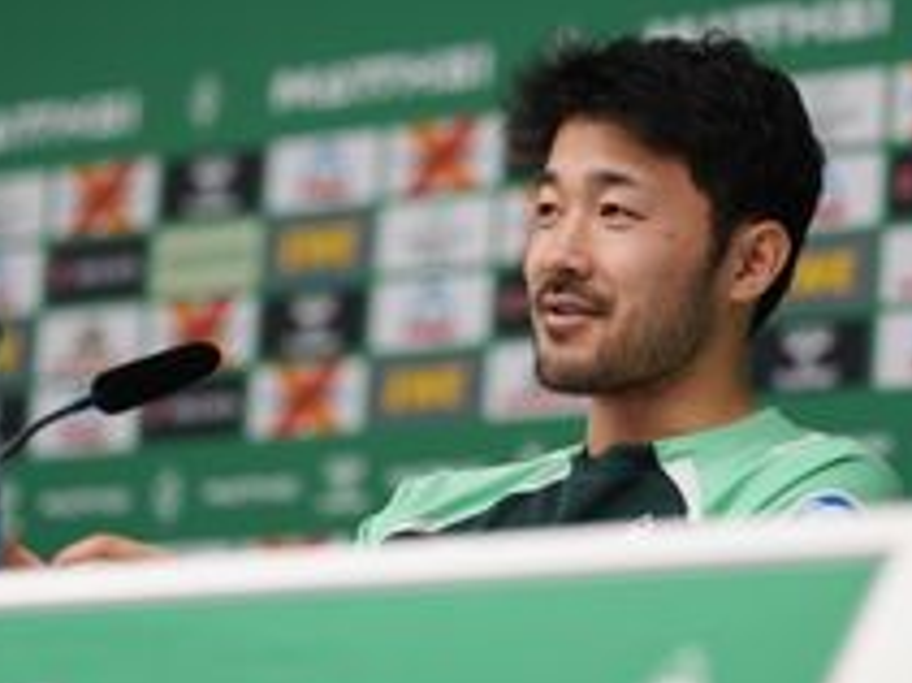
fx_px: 5477
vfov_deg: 7.1
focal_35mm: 208
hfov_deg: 9.5
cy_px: 257
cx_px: 627
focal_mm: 114
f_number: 2
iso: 320
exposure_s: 1/320
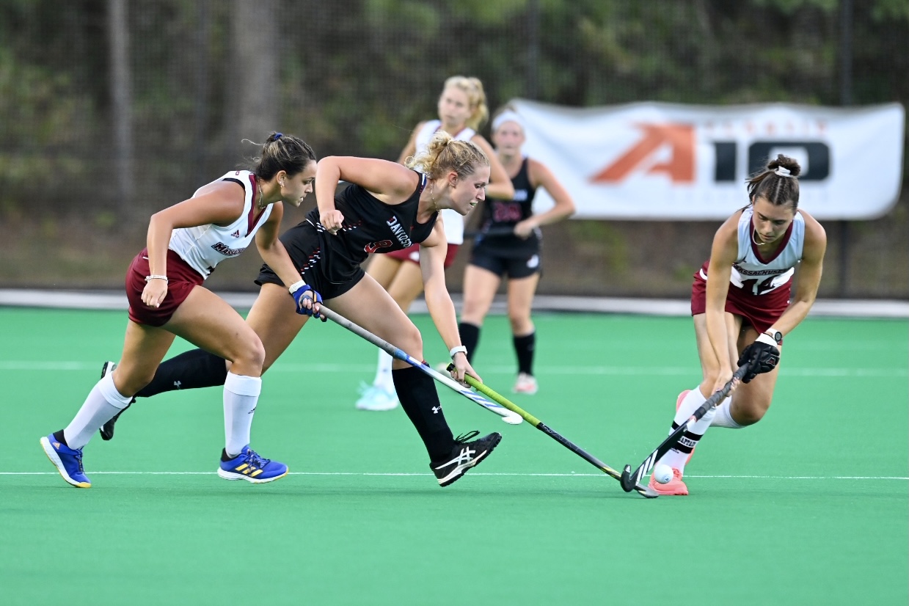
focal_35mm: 400
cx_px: 454
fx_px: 10099
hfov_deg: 5.2
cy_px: 303
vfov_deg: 3.4
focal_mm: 400
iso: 3200
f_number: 4
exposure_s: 1/1250
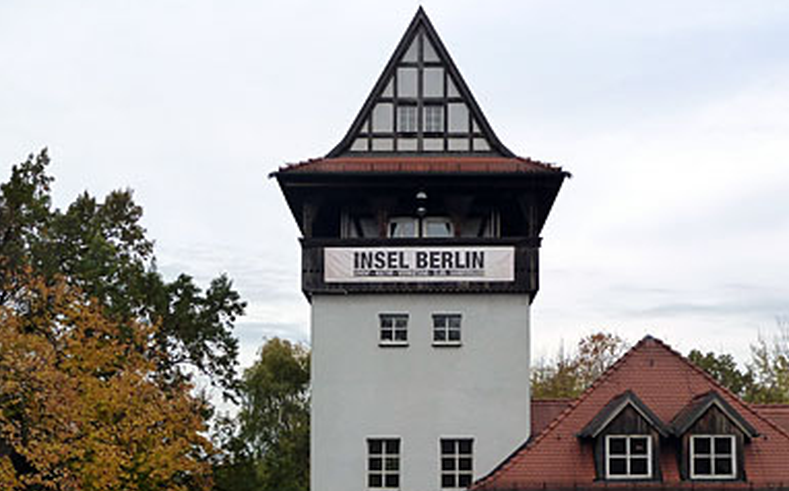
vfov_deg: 24.9
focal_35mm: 50
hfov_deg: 40.3
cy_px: 456
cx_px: 419
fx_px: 1074
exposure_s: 1/320
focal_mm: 5
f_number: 4
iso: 125
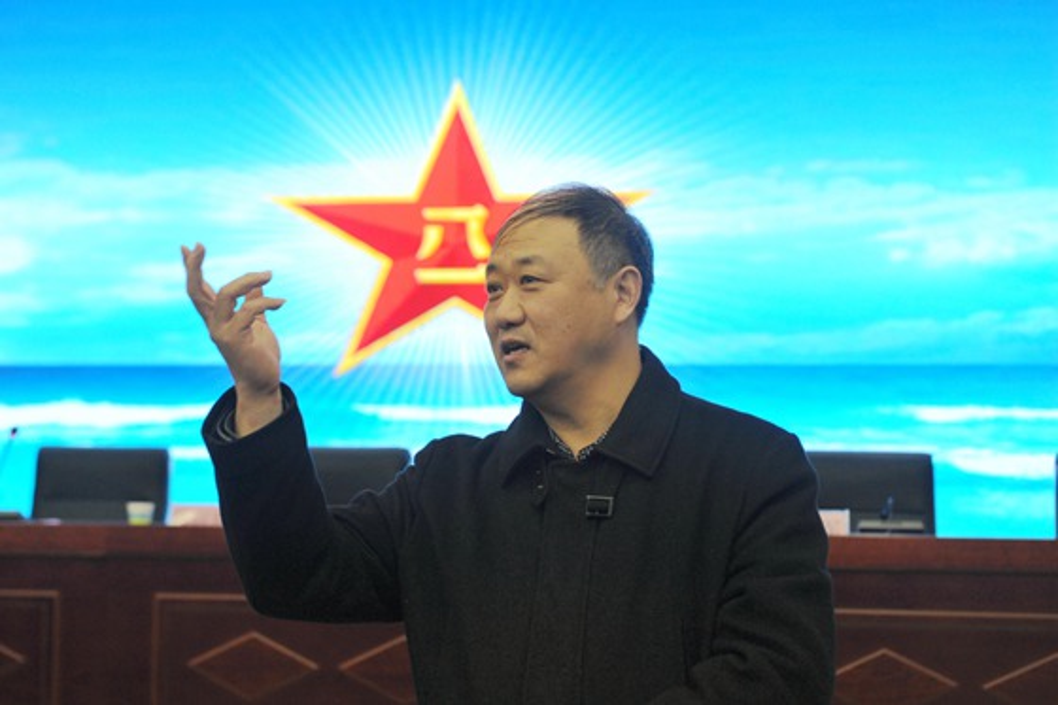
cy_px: 352
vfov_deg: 19.4
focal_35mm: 70
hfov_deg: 28.9
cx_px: 529
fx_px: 2056
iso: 1600
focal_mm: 70
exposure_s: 1/125
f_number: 5.6
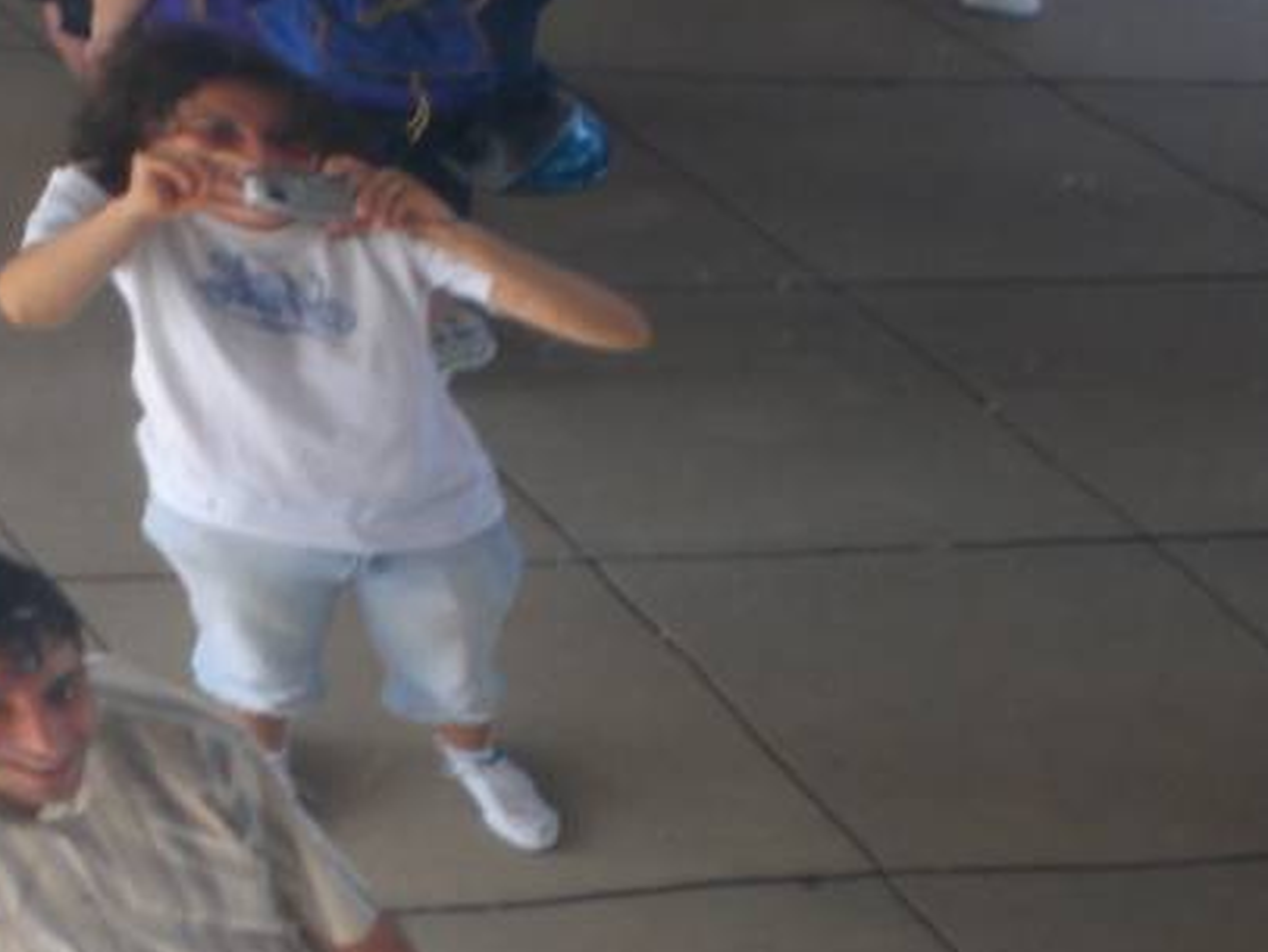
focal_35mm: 75
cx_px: 407
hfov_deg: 25.8
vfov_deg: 19.5
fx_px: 2748
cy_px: 711
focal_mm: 6.3
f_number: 3.1
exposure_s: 1/80
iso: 100
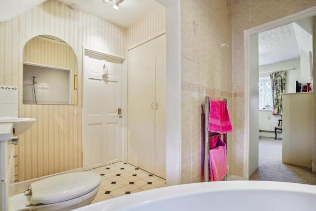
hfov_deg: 96.7
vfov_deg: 73.8
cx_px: 158
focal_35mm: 16
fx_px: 140
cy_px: 106
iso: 320
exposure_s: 1/30
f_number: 4
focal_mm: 16
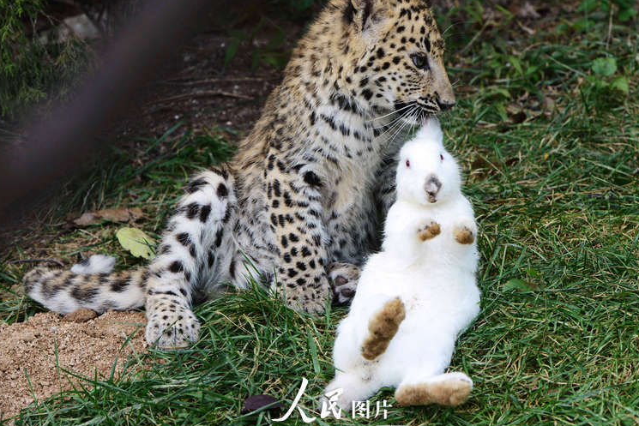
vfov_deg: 7.1
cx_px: 342
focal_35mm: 194
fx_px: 3444
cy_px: 199
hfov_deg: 10.6
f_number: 9
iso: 640
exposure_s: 1/320
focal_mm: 170
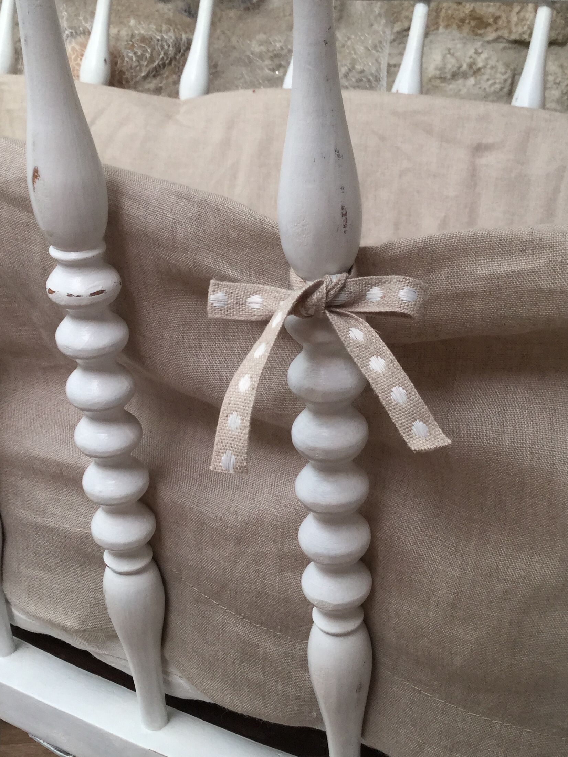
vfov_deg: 41.1
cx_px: 256
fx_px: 1006
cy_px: 313
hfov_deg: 31.5
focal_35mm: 46
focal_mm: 3.3
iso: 50
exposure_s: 1/100
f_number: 2.4
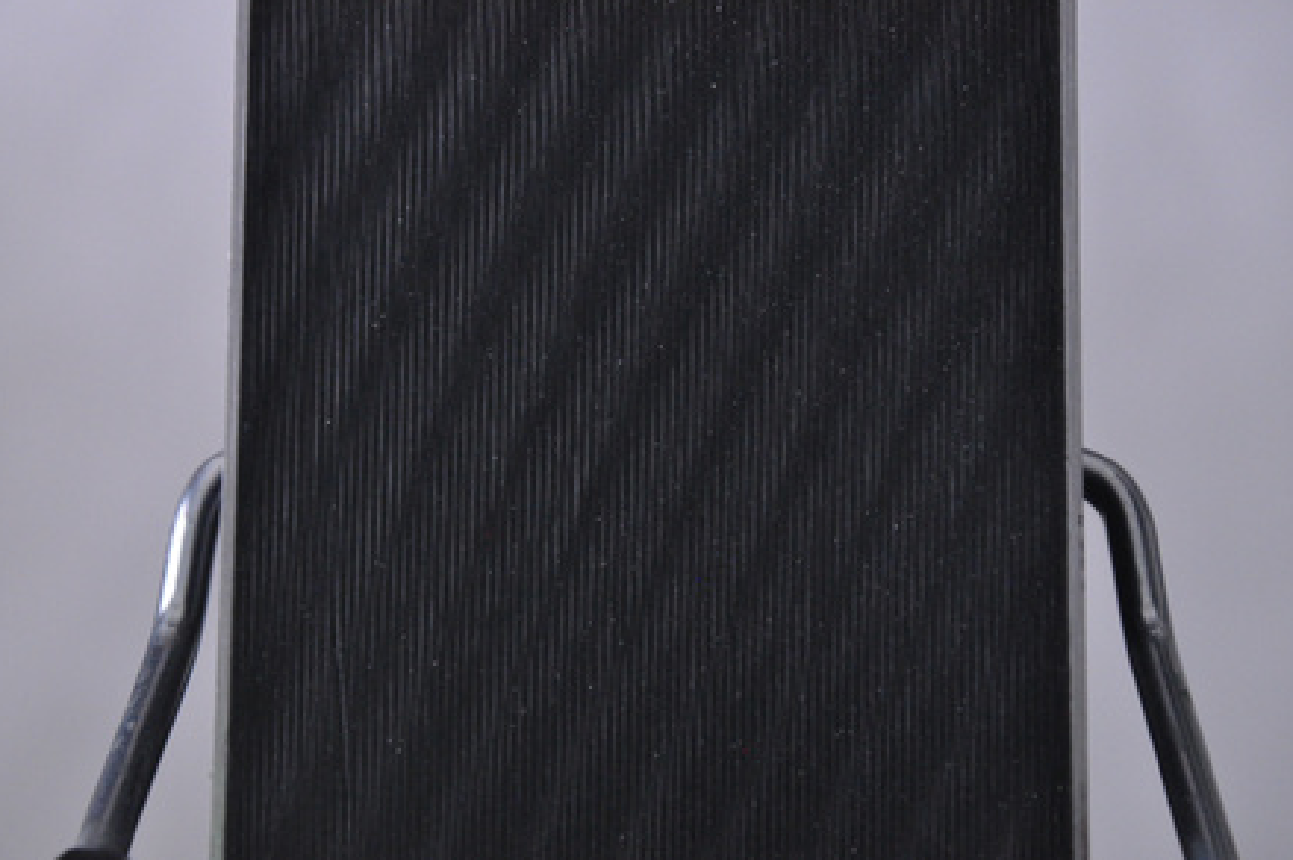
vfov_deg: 8.5
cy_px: 426
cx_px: 648
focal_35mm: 162
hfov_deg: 12.7
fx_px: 5796
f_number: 9.5
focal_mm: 105
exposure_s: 1/125
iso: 3200
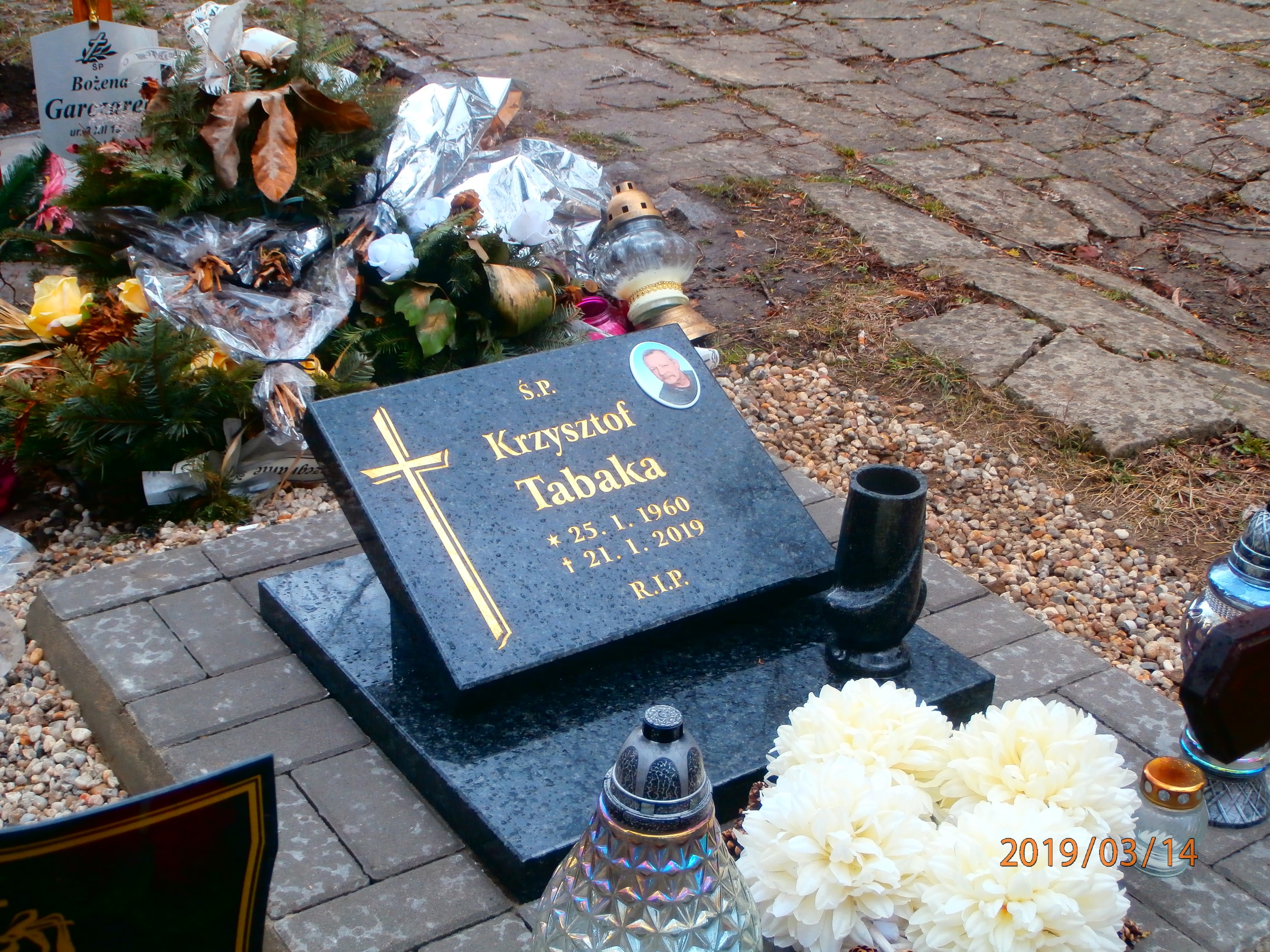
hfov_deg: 40.4
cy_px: 476
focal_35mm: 47
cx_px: 635
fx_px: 1724
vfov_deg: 30.9
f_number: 4.2
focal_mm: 8.29
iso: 125
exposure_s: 1/80
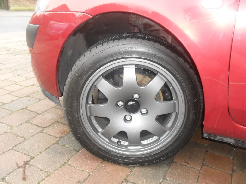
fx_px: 249
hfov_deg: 52.6
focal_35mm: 35
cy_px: 92
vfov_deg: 40.7
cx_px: 123
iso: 160
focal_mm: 6.3
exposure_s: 1/45
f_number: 3.2
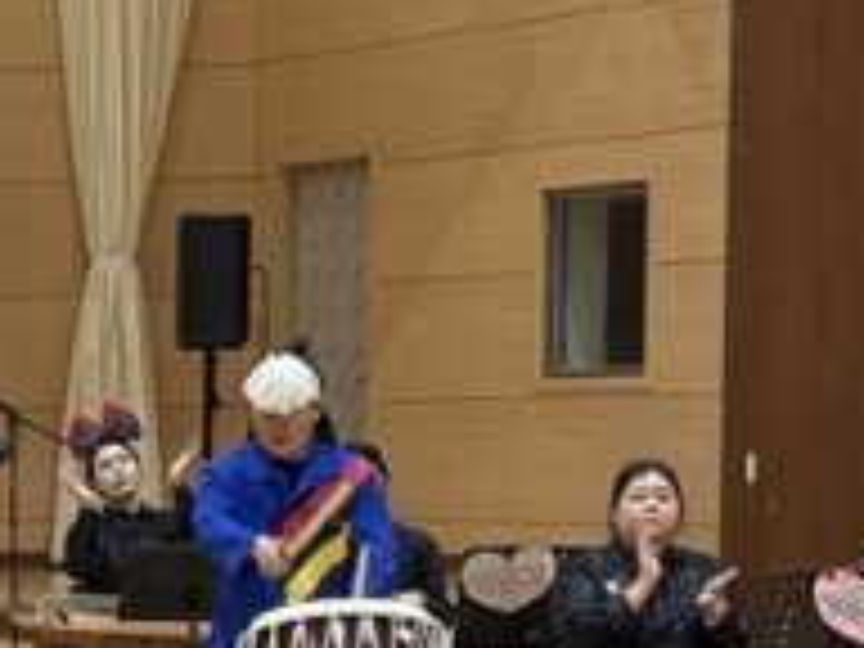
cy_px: 828
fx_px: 4992
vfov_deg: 7.4
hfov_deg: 9.4
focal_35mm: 200
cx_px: -760
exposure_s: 1/60
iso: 160
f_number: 1.78
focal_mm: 6.76
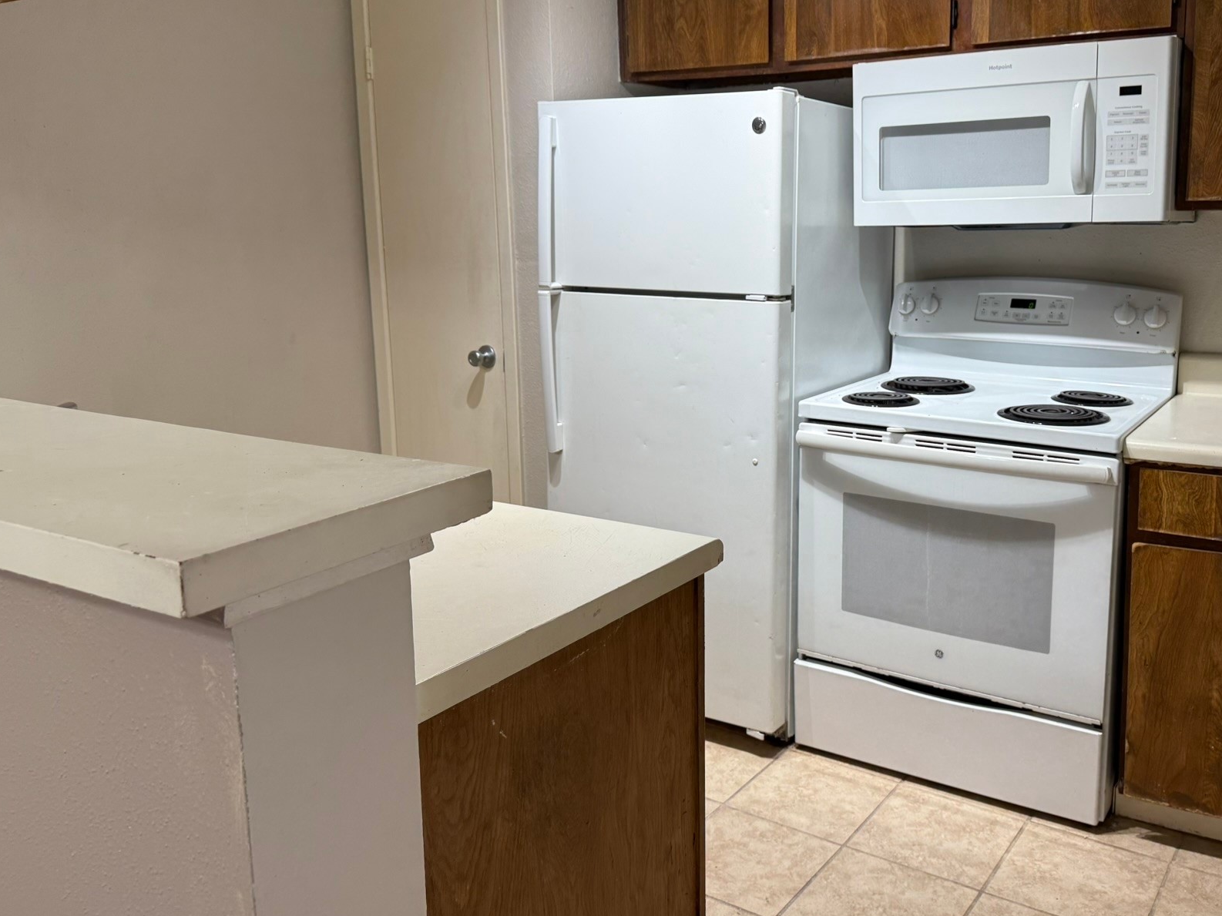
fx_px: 1094
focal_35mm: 31
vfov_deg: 45.3
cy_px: 394
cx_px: 754
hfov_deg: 57.7
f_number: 1.78
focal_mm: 6.76
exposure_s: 1/120
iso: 125
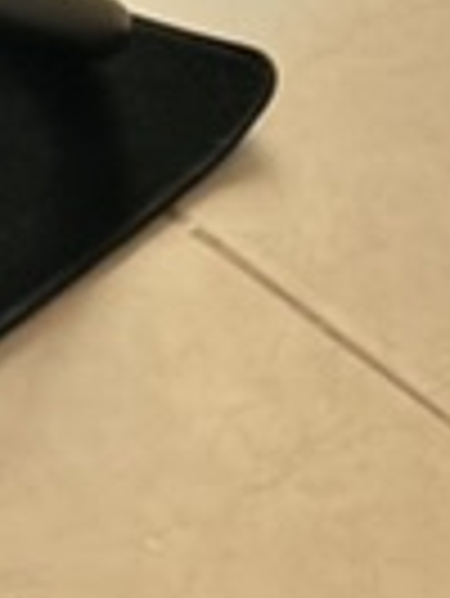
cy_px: -162
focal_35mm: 200
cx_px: -1017
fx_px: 3461
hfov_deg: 6.6
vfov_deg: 9.7
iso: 100
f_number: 1.5
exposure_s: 1/121
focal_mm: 5.7
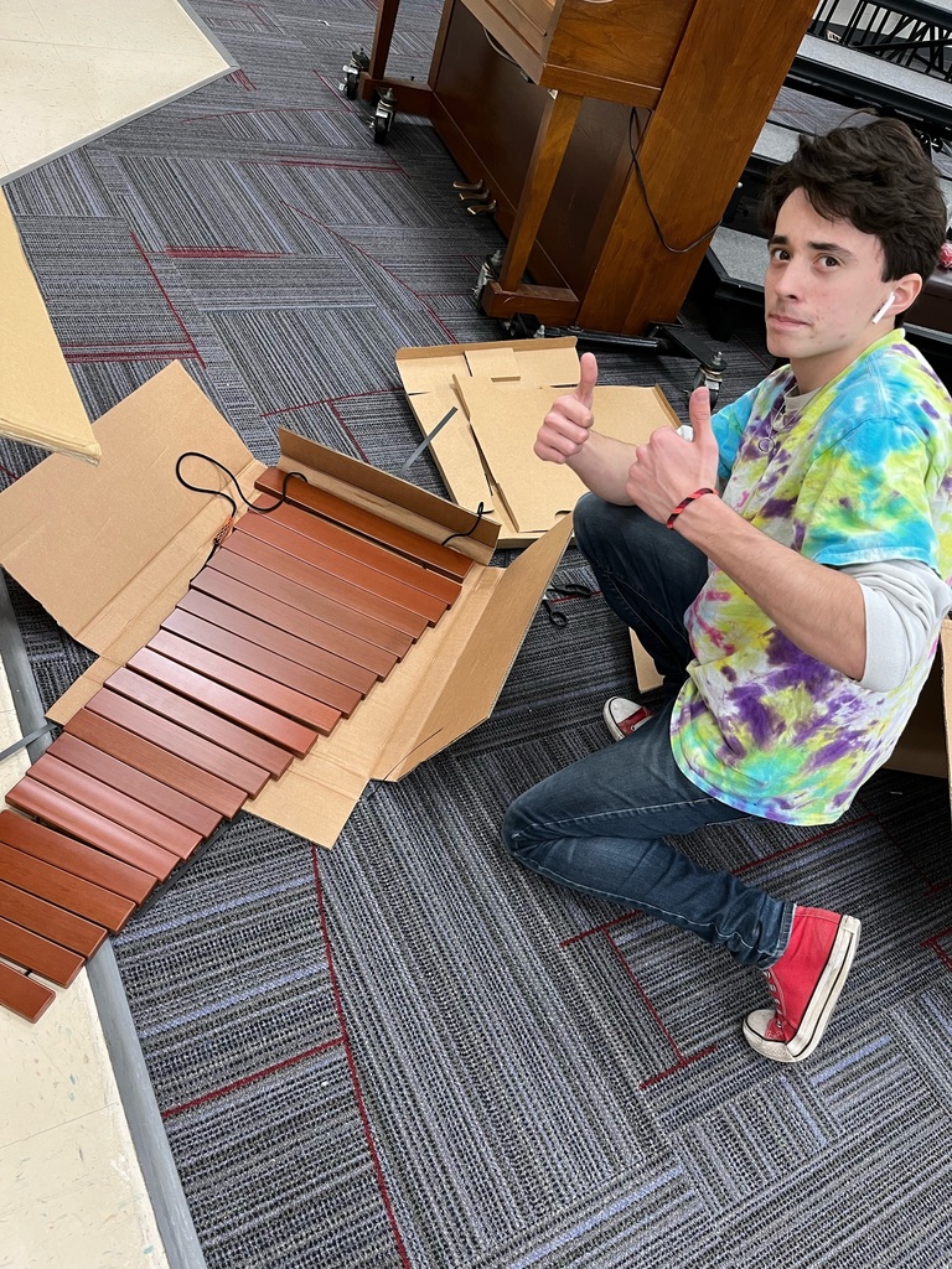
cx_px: 476
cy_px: 634
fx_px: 953
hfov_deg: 53.1
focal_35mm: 26
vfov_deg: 67.3
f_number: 1.6
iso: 100
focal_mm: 5.1
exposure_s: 1/60
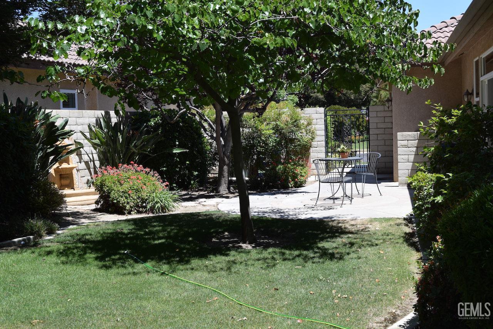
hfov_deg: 41.1
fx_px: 657
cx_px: 246
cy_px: 164
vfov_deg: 28.1
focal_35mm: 48
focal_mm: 32
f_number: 9
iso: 200
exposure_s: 1/320
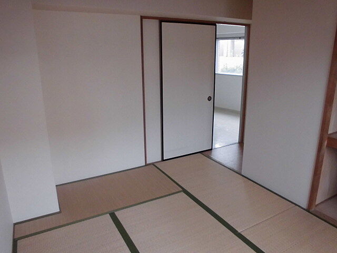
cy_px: 126
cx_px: 168
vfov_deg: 53.1
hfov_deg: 67.3
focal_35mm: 26
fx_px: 253
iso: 400
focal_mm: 4.6
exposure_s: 1/60
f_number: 3.5
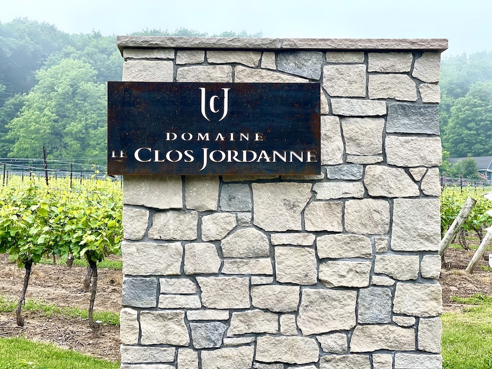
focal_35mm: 64
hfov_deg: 30.3
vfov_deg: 22.9
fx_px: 910
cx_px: 246
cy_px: 184
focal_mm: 7.5
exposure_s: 1/352
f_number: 2.2
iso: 32
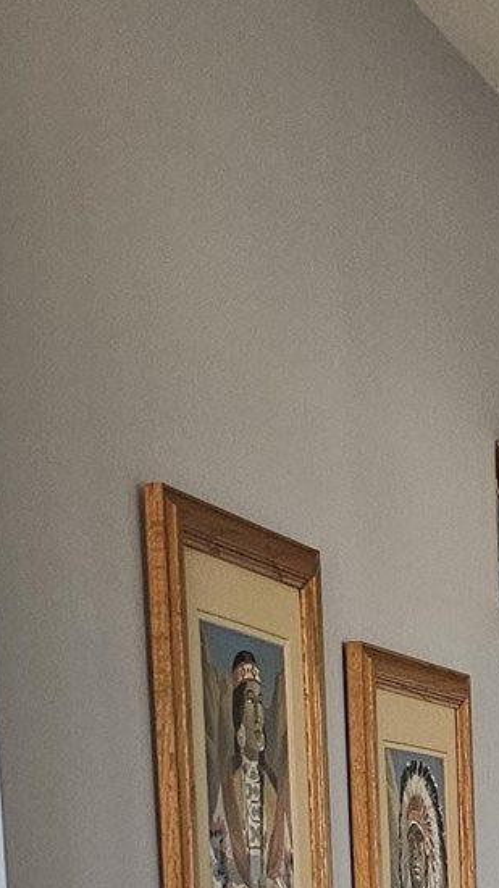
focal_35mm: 105
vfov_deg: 18.0
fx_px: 2472
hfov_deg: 10.9
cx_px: 870
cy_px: 1358
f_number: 1.7
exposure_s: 1/120
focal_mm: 6.3
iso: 250
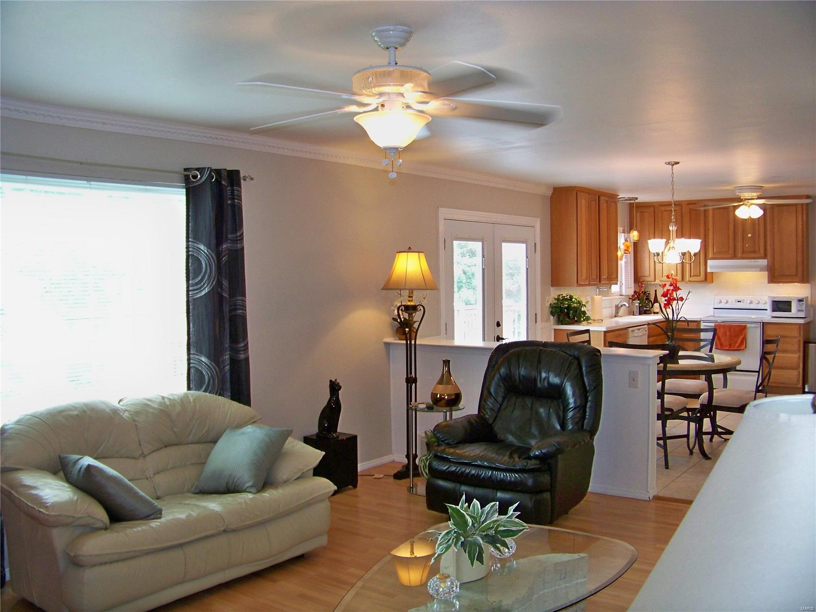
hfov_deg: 55.4
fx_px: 778
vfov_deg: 42.9
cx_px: 408
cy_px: 306
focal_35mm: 33
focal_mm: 5.85
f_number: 2.8
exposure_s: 1/30
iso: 200
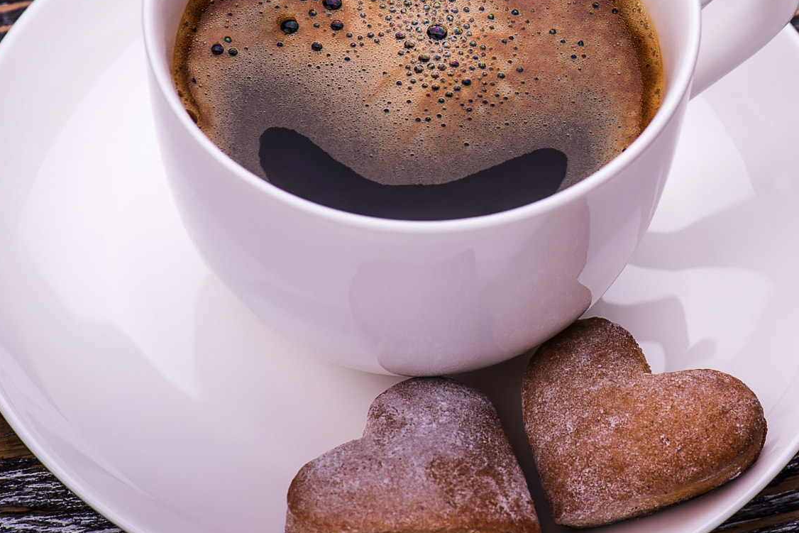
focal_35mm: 191
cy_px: 134
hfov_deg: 10.7
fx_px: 4239
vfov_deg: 7.2
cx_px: 651
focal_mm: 105
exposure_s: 1/125
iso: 100
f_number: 11
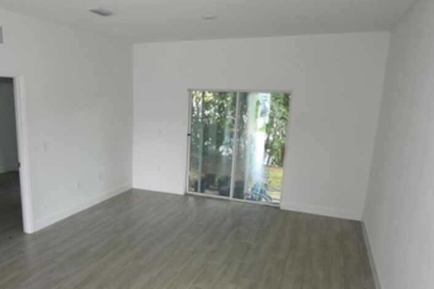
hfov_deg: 61.1
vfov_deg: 43.3
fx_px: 360
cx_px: 157
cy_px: 182
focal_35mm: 30
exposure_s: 1/100
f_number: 5
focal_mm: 11
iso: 800
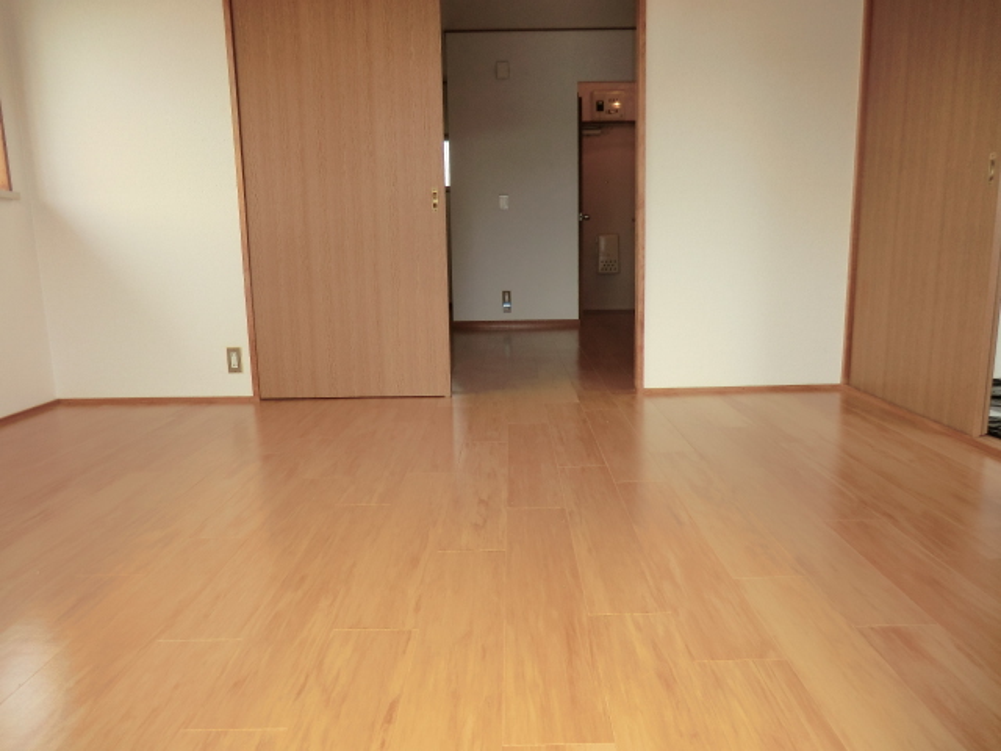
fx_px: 694
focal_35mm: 24
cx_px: 500
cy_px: 376
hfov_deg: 71.6
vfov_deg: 56.8
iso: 80
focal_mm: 4.3
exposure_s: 1/60
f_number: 3.2
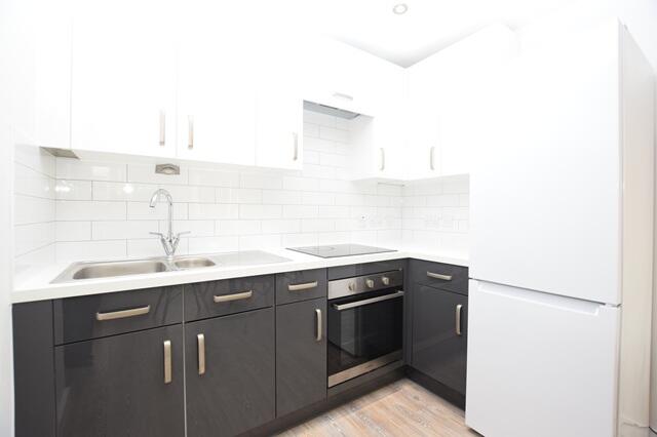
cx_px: 328
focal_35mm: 15
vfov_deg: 77.3
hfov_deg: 100.4
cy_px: 218
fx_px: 274
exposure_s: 1/100
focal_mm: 10
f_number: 5
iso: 800
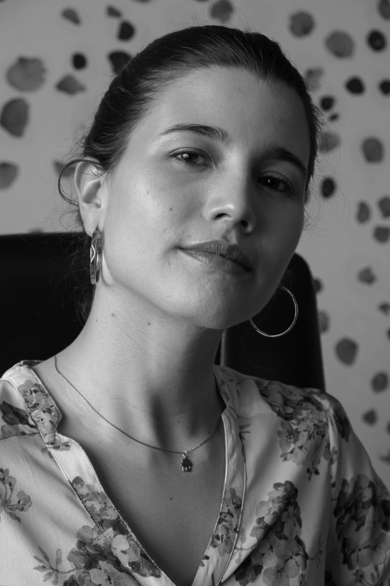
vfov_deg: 24.5
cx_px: 195
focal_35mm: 83
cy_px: 293
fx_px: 1349
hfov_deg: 16.5
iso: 3200
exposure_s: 1/60
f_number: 6.4
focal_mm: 55
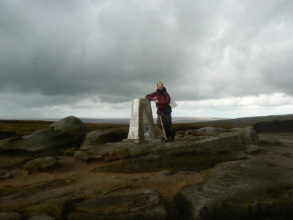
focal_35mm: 36
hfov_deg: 51.4
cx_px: 146
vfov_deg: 39.7
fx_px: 305
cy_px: 110
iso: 80
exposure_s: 1/250
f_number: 5.6
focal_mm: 6
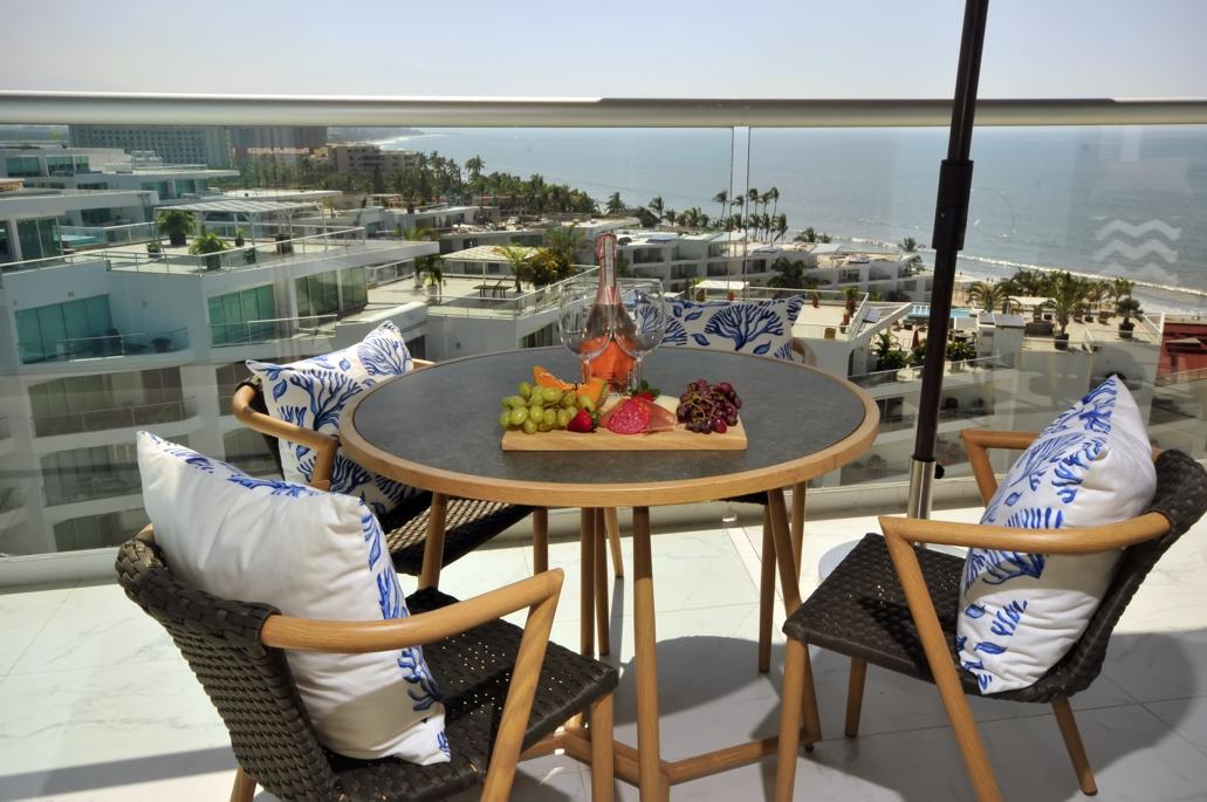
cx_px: 604
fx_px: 1005
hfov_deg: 62.0
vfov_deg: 43.5
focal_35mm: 30
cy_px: 401
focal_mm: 20
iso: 100
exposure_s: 1/160
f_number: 18
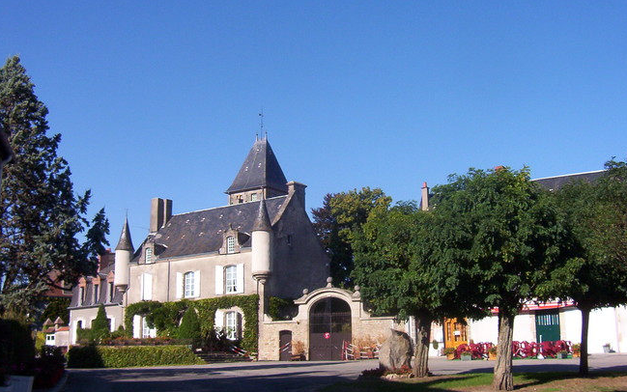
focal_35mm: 39
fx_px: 667
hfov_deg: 50.4
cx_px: 315
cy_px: 202
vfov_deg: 32.8
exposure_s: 1/643
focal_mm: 5.54
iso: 100
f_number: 5.24
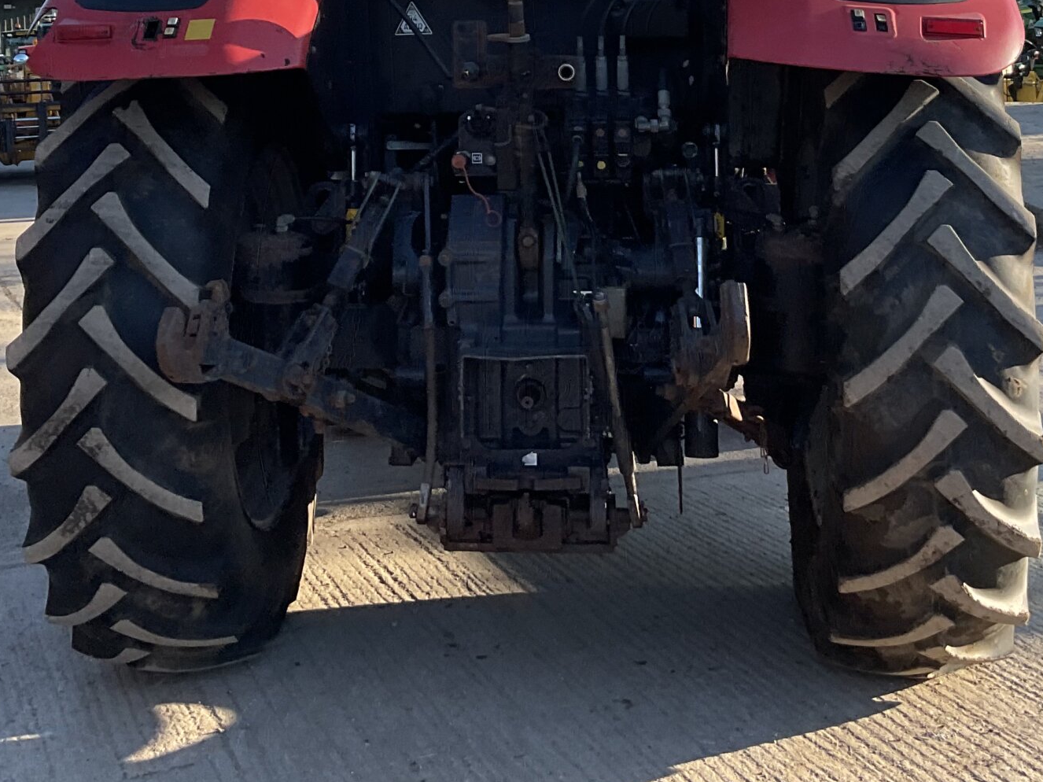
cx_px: 558
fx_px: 1687
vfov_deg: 25.1
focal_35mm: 56
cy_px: 47
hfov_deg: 34.3
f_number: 1.8
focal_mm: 3
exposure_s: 1/606
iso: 16
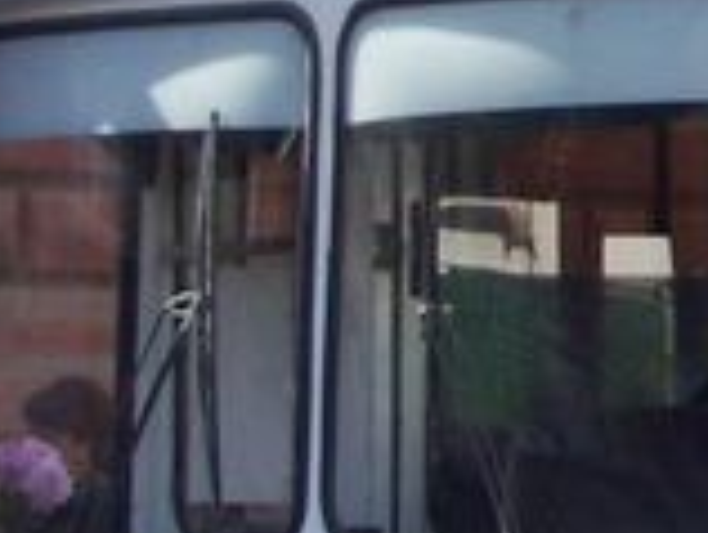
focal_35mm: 343
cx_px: 1501
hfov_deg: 5.6
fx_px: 7026
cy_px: 246
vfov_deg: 4.3
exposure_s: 1/250
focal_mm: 8.8
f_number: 4
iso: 80
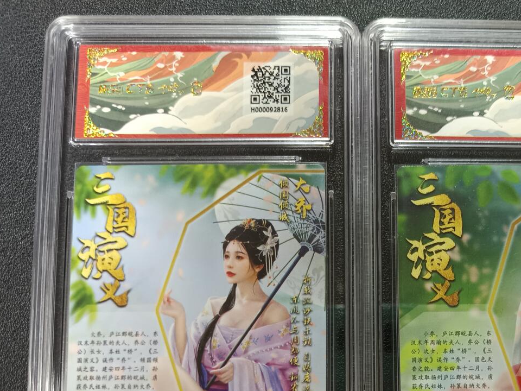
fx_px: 527
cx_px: 365
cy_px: 283
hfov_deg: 51.2
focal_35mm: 35
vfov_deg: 39.8
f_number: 1.7
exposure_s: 1/33.3
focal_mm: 5.31
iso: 869
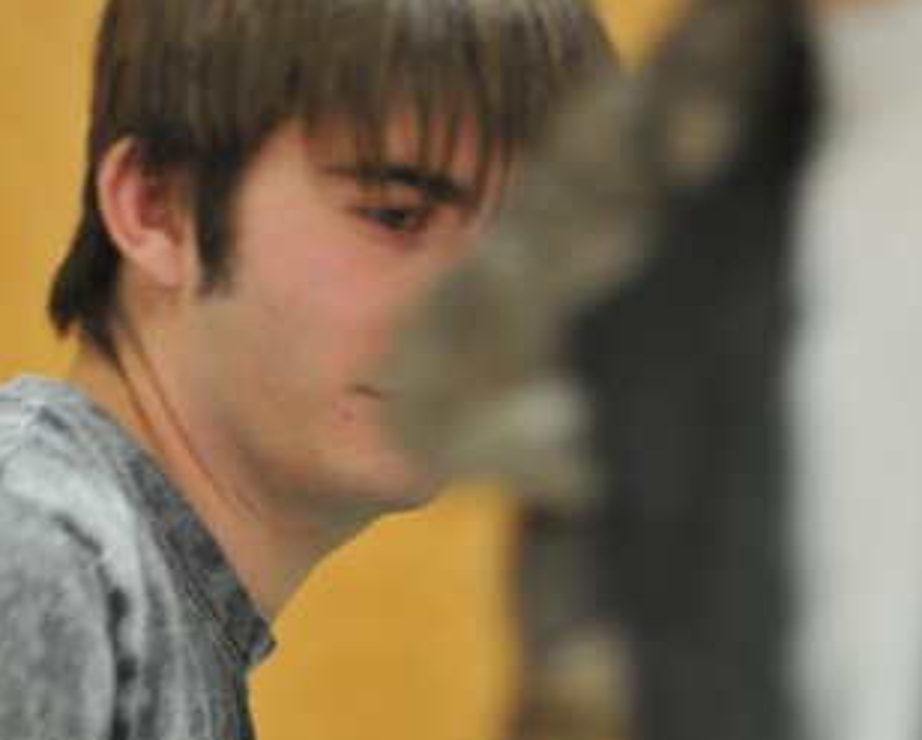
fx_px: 14203
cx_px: 331
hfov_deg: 3.7
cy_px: 581
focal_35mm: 520
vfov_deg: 3.0
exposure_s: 1/60
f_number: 2.8
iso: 360
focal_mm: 190
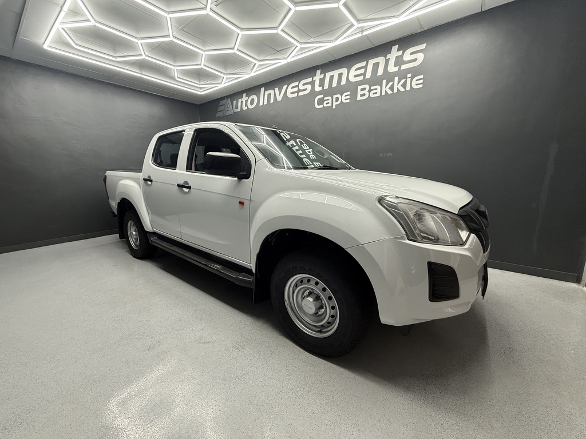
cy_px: 220
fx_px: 237
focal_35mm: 14
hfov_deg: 102.1
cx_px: 293
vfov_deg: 85.7
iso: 160
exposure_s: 1/100
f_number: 2.2
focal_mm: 2.22
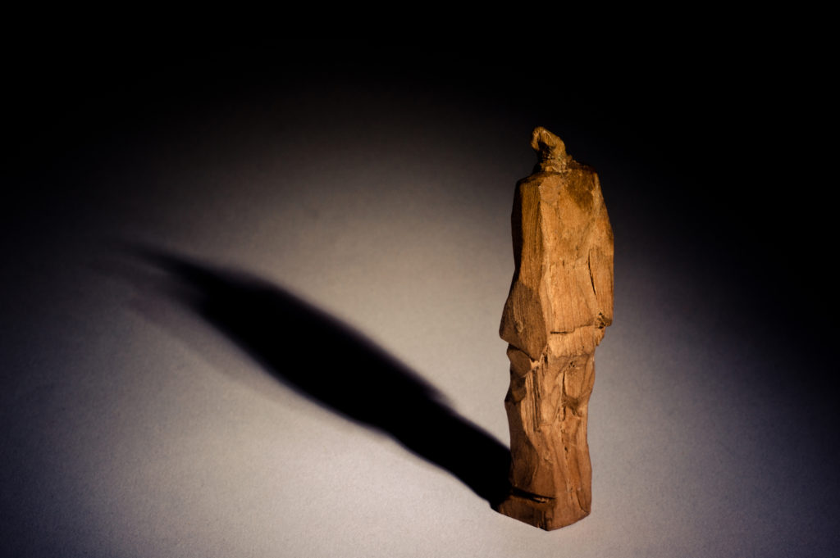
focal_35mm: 105
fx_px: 2448
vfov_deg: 13.0
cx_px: 420
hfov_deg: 19.5
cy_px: 279
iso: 200
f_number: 22
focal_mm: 105
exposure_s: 1/125
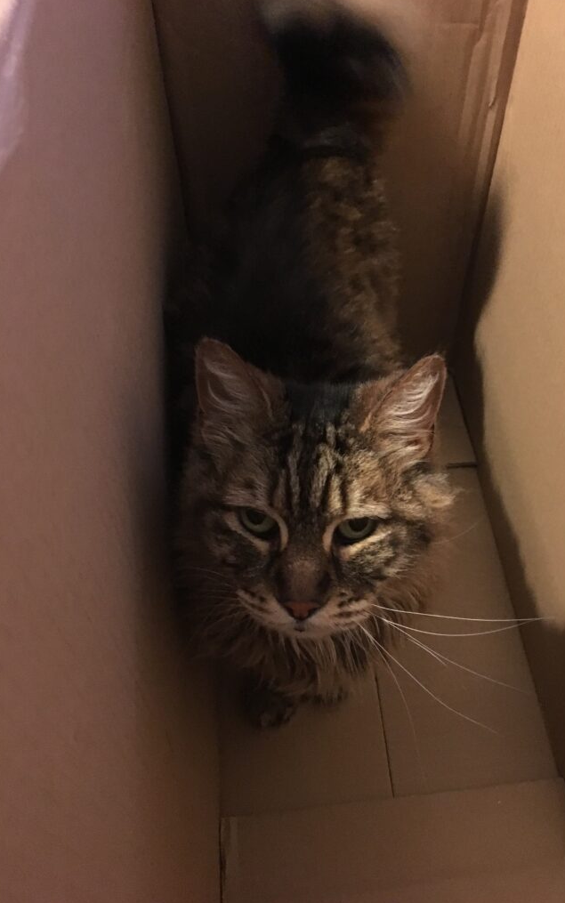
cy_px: 451
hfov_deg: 40.5
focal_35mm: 31
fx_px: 763
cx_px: 335
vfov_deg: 61.2
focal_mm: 4.15
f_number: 2.2
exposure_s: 1/15
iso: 640
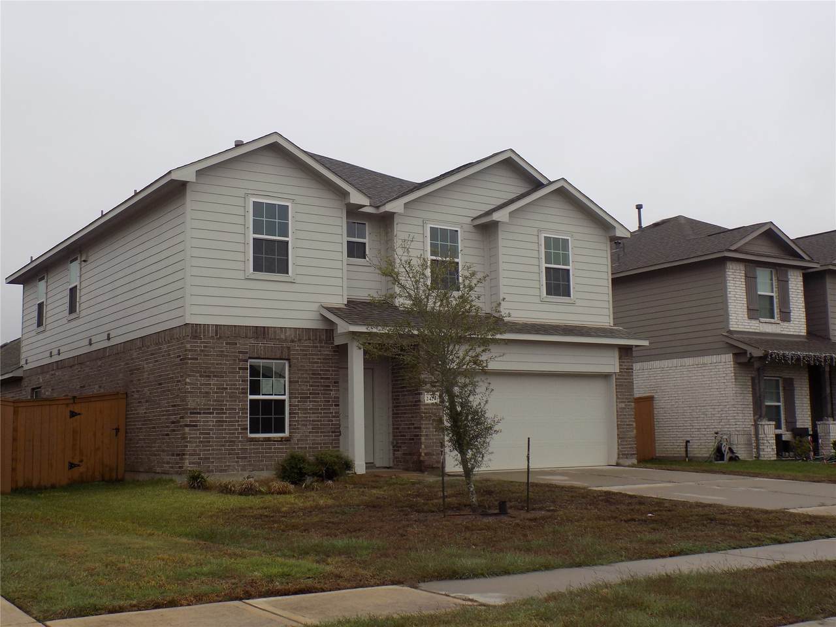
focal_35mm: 41
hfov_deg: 45.8
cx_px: 418
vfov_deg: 35.1
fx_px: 990
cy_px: 314
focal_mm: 7.3
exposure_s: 1/400
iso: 80
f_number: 3.6
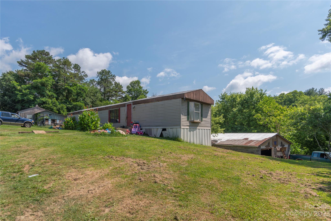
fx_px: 184
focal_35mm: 20
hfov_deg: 84.0
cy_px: 110
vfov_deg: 61.9
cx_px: 166
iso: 100
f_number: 7.1
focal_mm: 20
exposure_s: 1/400
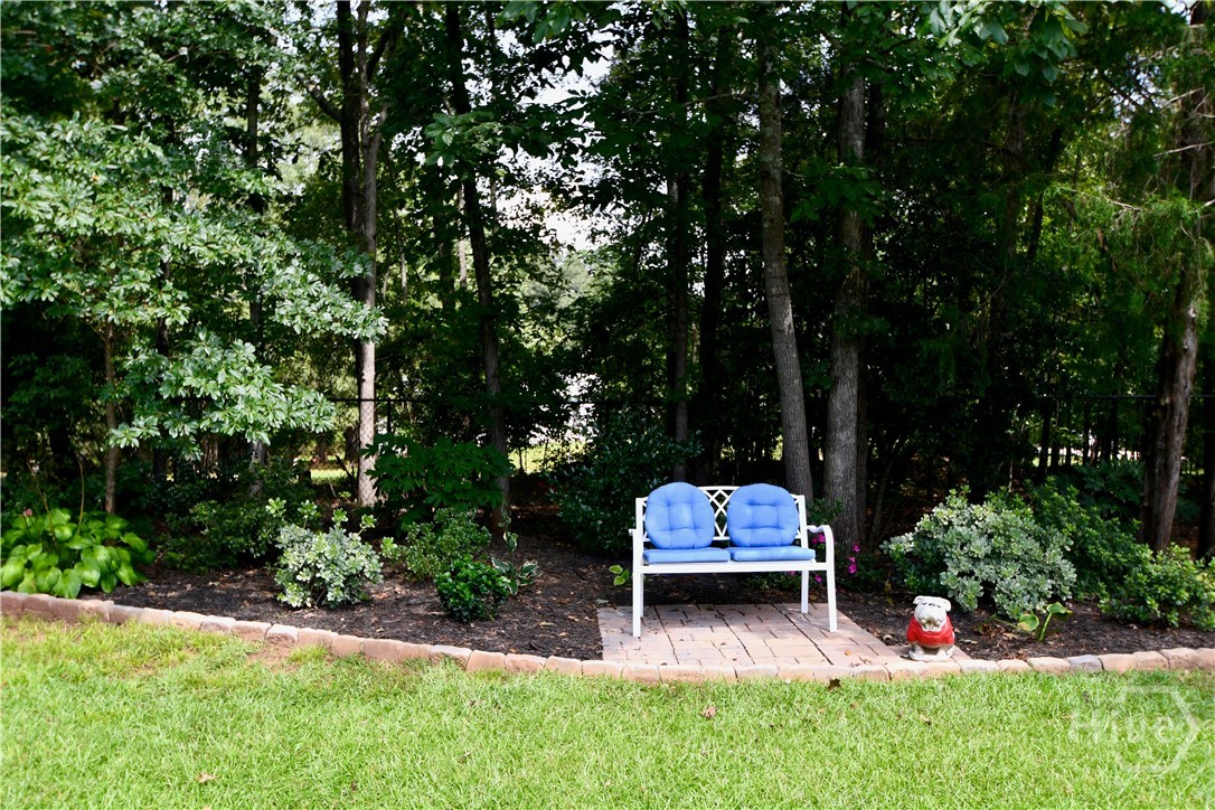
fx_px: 945
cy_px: 405
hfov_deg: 65.5
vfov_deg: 46.4
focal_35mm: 28
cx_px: 608
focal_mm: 19
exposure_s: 1/250
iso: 250
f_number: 5.6
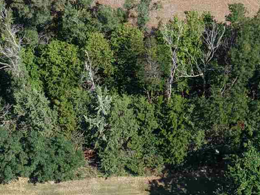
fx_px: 886
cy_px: 417
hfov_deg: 16.6
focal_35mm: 118
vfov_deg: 11.1
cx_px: 184
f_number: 1.8
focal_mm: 8.67
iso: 100
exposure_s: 1/2000
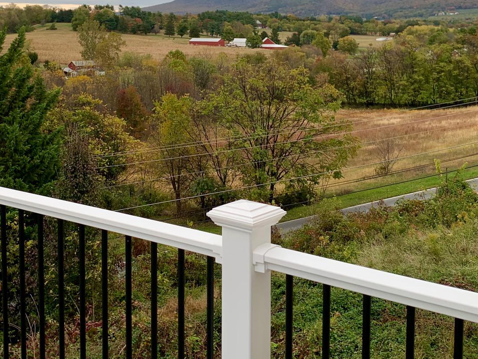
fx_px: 677
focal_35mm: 49
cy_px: 80
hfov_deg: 38.9
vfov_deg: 29.1
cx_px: 229
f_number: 1.8
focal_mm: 4.25
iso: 25
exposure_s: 1/297
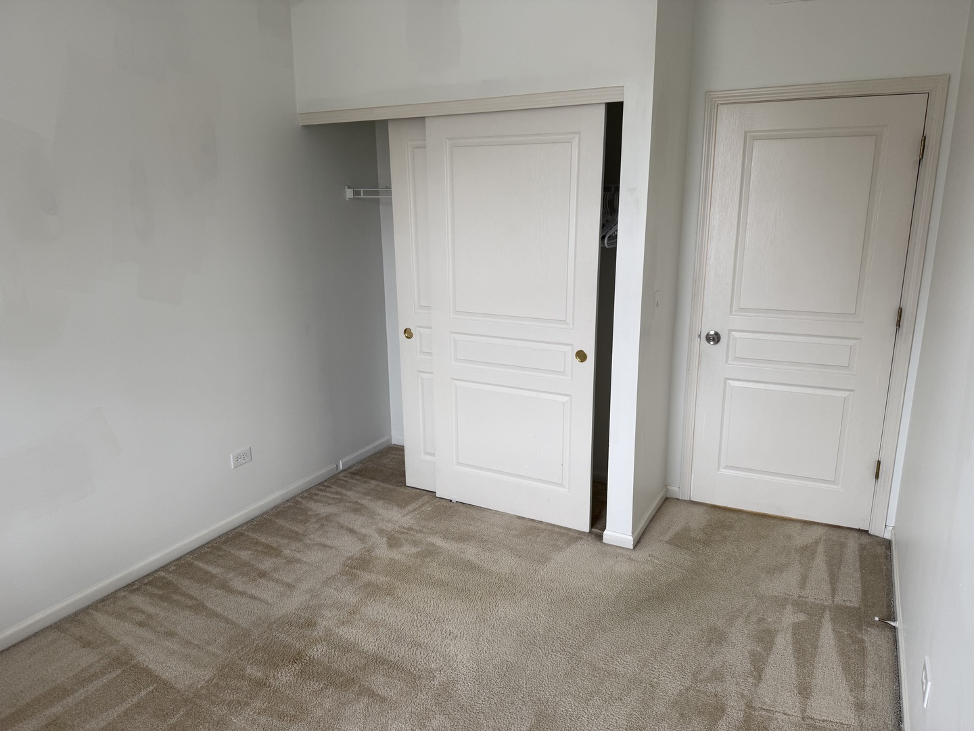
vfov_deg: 56.8
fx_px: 675
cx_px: 487
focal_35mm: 24
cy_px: 366
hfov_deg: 71.6
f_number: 1.78
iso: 125
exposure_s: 1/121
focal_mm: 6.76
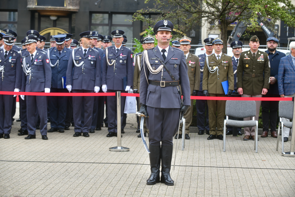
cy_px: 98
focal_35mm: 102
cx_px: 148
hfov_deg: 20.0
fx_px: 836
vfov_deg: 13.4
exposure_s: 1/100
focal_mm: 102
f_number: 5.6
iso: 100
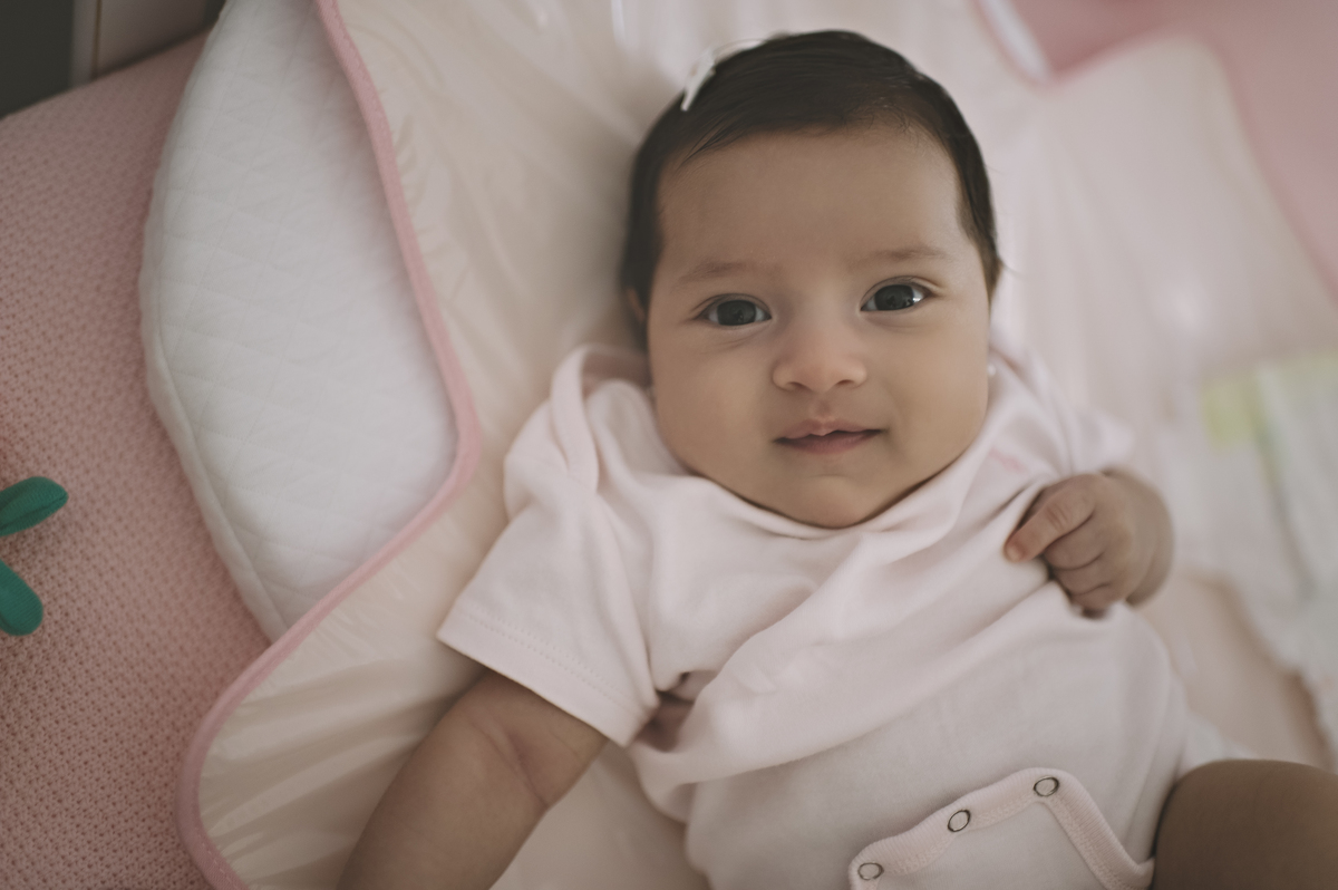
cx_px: 669
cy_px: 445
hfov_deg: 54.5
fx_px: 1300
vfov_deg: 37.8
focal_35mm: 35
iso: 200
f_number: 1.4
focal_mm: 35
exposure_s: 1/60
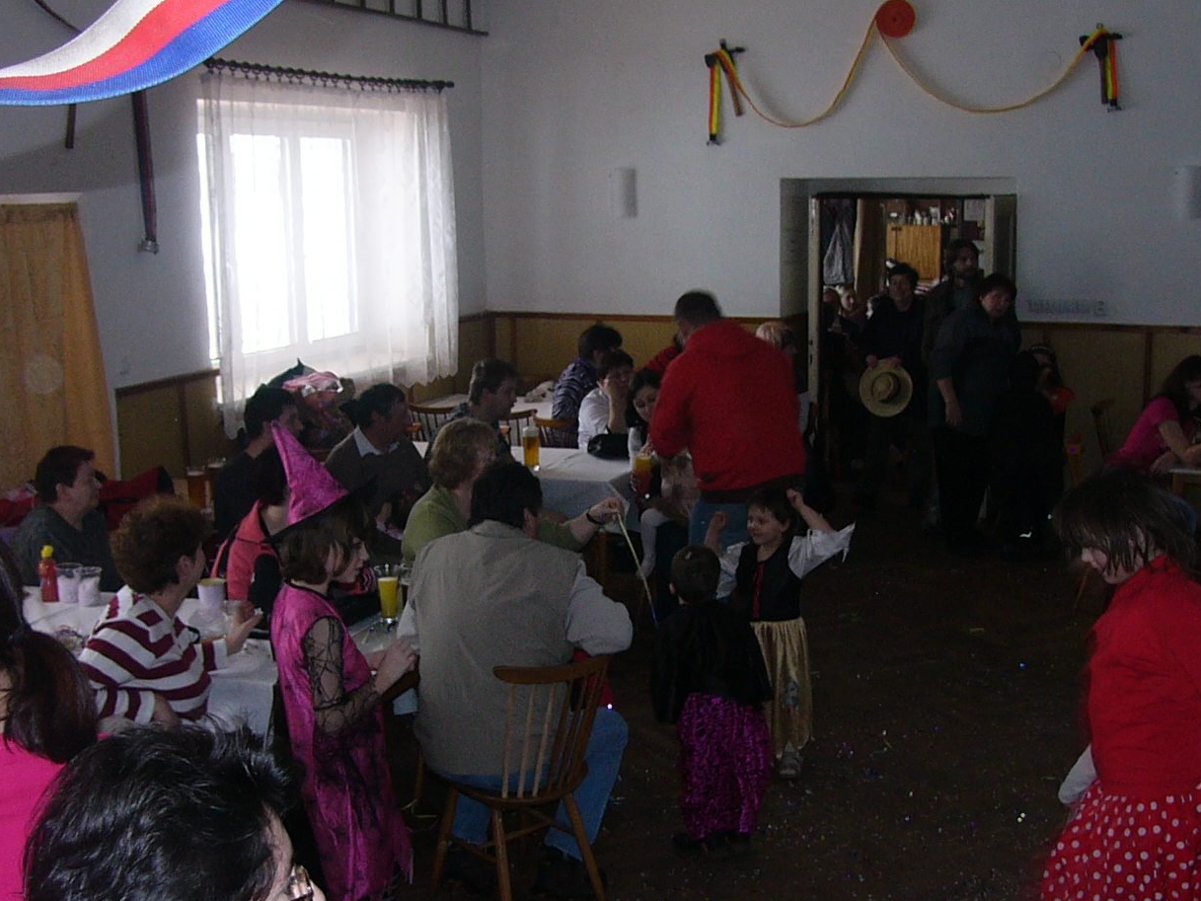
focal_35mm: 46
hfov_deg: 41.2
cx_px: 589
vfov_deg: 31.4
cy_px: 568
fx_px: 1596
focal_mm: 4.6
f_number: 2.8
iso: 100
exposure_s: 1/30
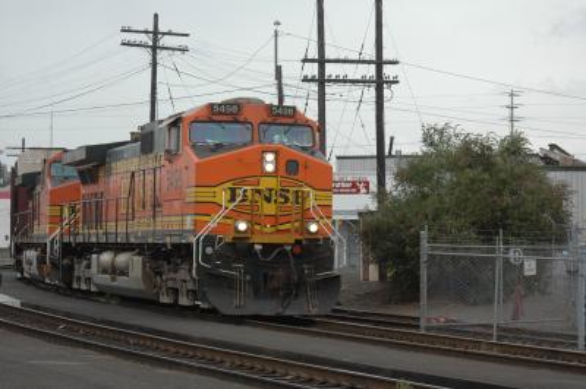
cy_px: 194
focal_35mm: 120
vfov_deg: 11.4
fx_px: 1952
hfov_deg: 17.1
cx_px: 293
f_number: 8
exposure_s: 1/250
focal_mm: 80
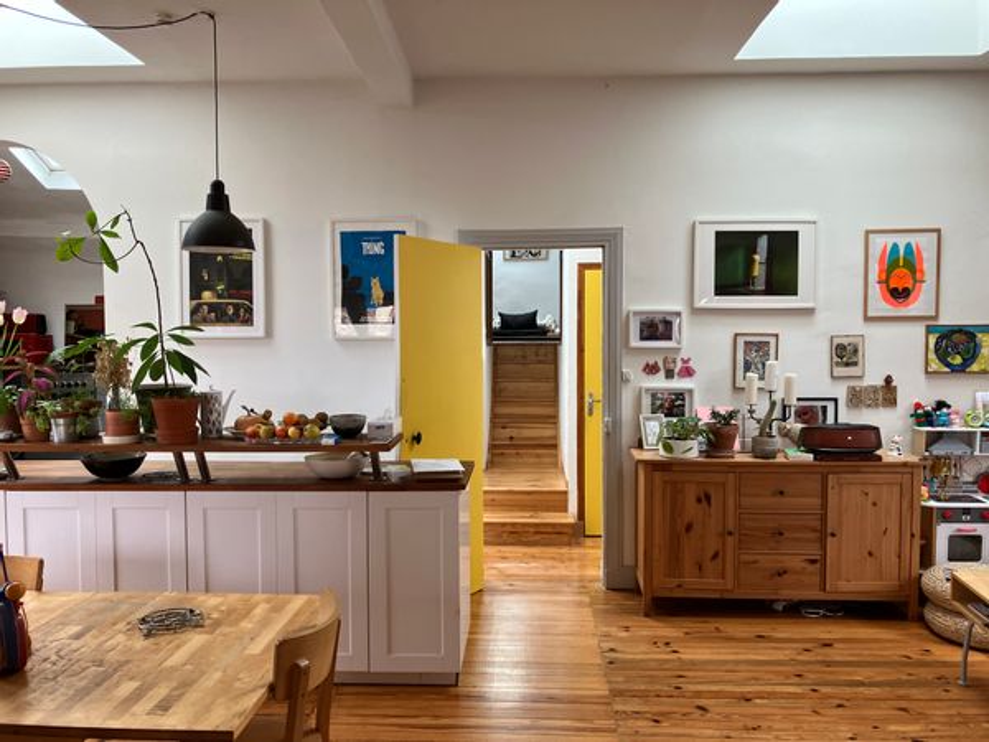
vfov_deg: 49.7
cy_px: 371
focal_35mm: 28
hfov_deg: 63.4
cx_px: 494
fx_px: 800
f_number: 1.8
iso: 80
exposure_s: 1/108
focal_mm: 3.99
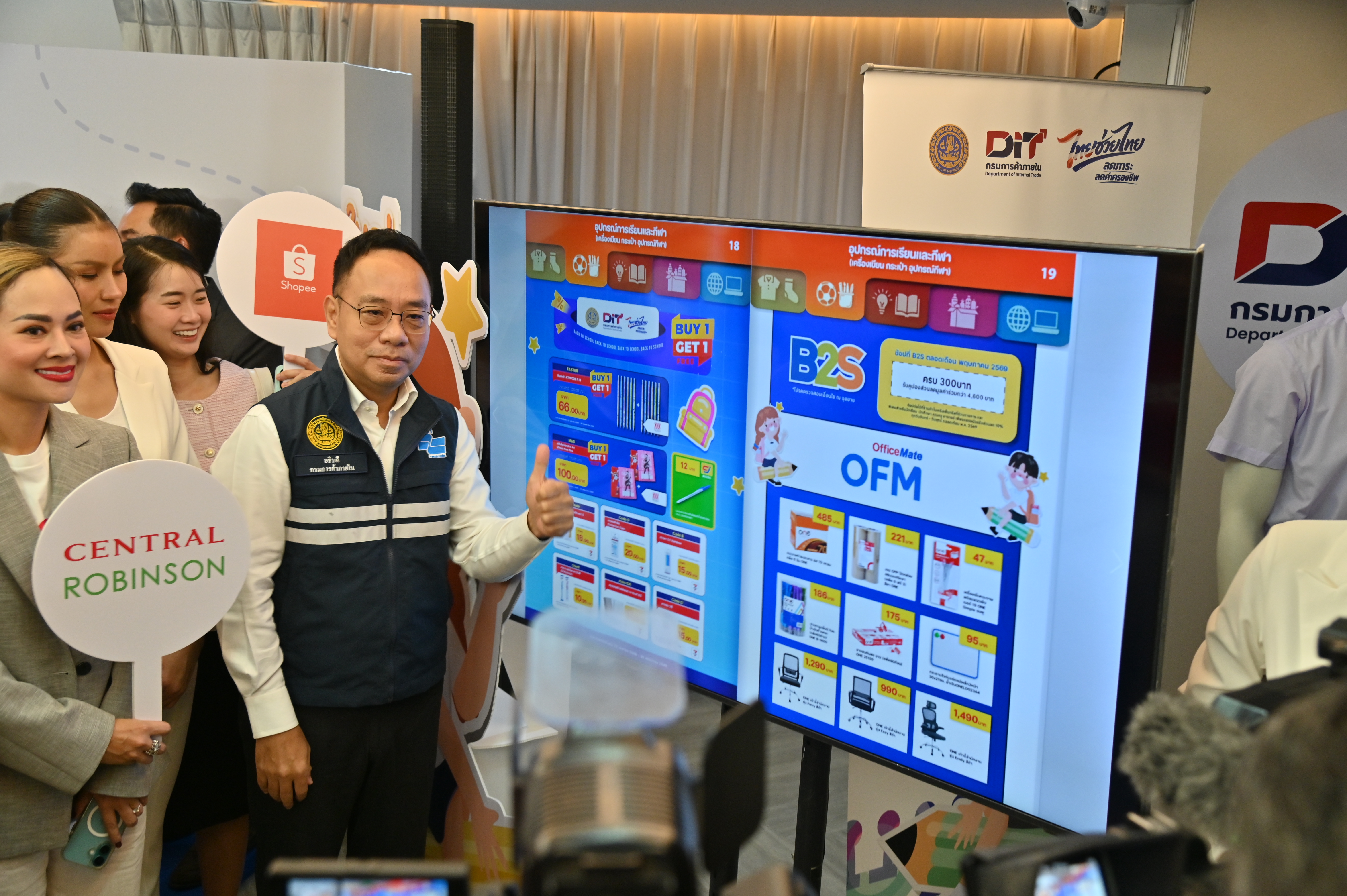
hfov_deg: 50.7
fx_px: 1421
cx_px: 674
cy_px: 448
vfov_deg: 35.0
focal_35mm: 38
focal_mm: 38
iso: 1000
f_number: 5
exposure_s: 1/125
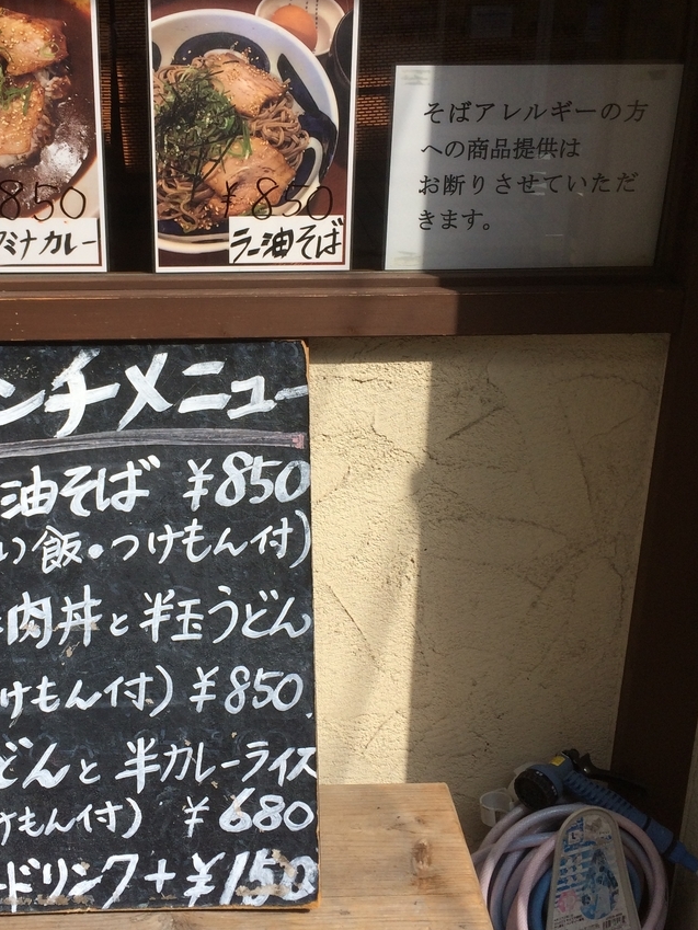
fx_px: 1102
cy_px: 447
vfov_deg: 45.8
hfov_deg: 34.8
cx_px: 228
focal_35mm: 41
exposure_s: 1/1080
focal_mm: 4.15
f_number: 2.2
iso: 32
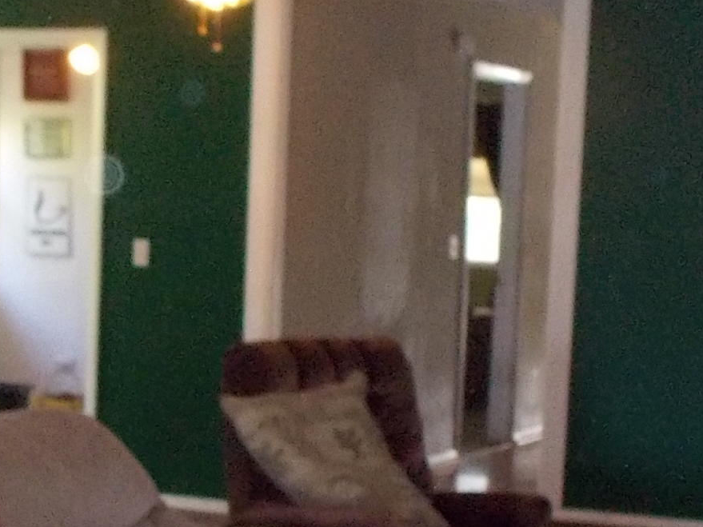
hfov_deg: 19.7
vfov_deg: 14.8
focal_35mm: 99
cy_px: 438
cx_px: 209
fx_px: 2010
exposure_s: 1/25
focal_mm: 4.1
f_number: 3.3
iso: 320
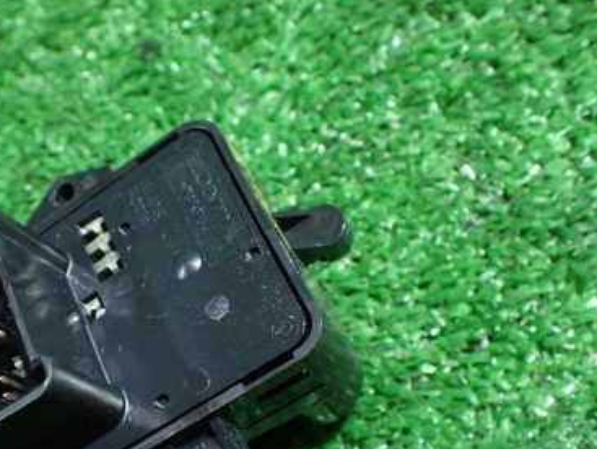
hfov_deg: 37.9
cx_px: 151
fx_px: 846
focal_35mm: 49
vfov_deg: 29.1
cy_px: 353
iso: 800
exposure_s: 1/50
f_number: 2.3
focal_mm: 5.4
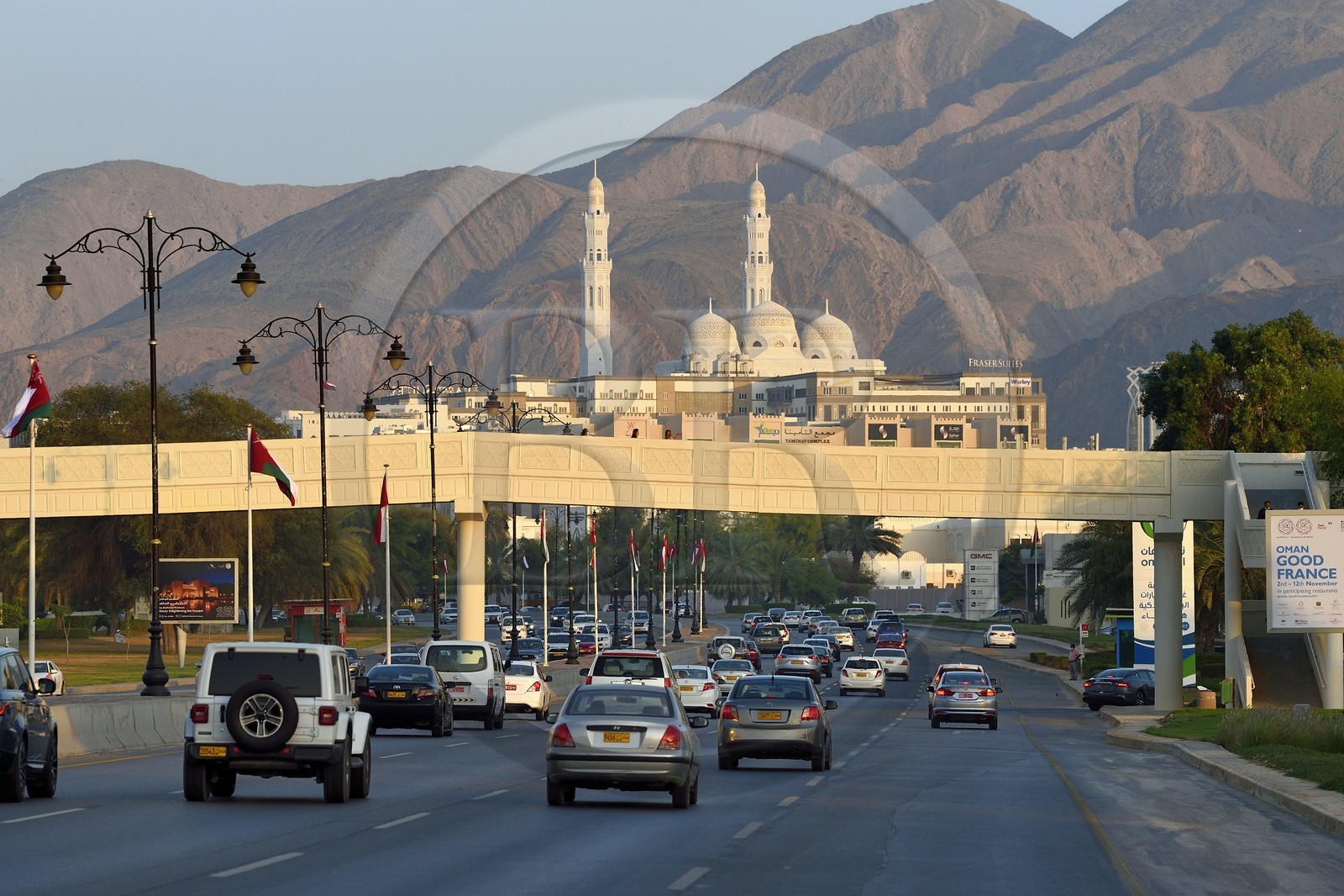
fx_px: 6532
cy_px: 448
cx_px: 672
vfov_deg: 7.8
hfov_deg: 11.7
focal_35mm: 175
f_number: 6.3
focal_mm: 175
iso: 400
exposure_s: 1/800
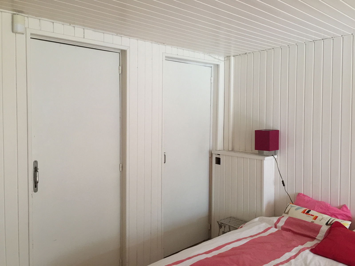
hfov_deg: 61.7
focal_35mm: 29
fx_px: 297
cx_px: 178
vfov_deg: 48.2
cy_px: 133
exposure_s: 1/17
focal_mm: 4.15
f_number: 2.2
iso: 125
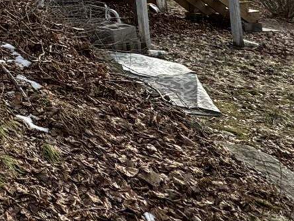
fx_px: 552
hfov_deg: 21.4
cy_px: -169
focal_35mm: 65
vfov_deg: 18.2
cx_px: -215
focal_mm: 2.22
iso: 50
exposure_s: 1/1299
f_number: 2.2
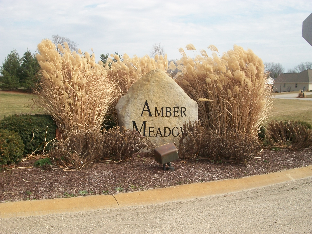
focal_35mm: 42
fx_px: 379
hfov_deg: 44.8
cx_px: 156
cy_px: 117
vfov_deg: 34.3
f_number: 6.3
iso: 80
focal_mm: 7.1
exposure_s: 1/250
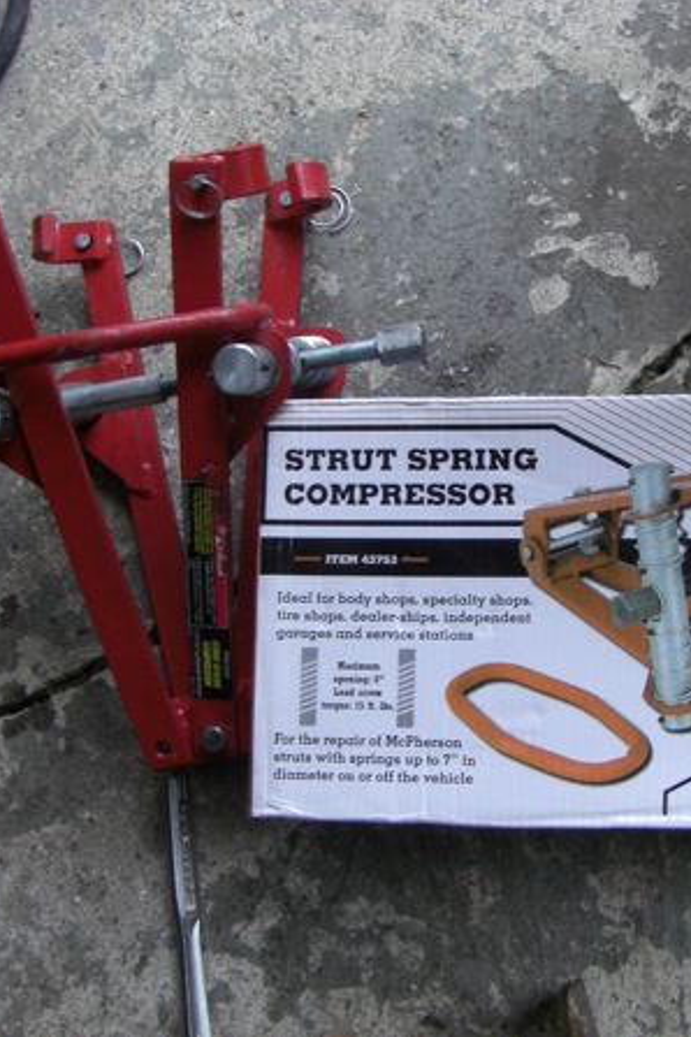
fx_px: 1526
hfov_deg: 25.3
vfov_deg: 37.5
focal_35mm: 53
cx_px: 482
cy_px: 517
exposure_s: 1/50
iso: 200
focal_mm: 6.3
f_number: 3.4
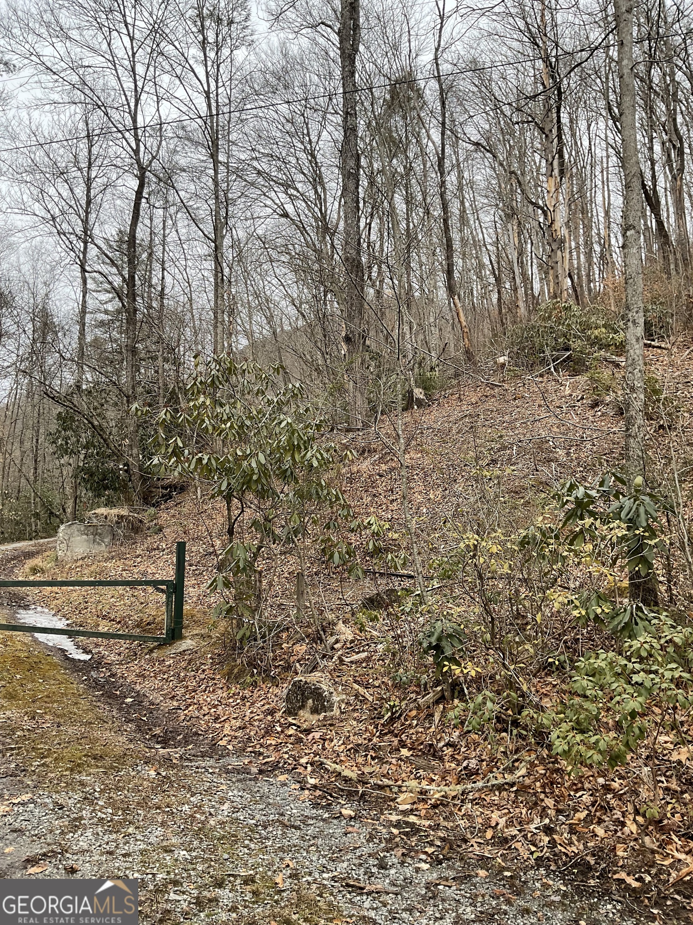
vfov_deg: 61.7
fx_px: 774
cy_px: 462
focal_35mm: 29
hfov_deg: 48.2
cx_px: 346
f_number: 1.8
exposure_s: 1/446
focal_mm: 3
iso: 16
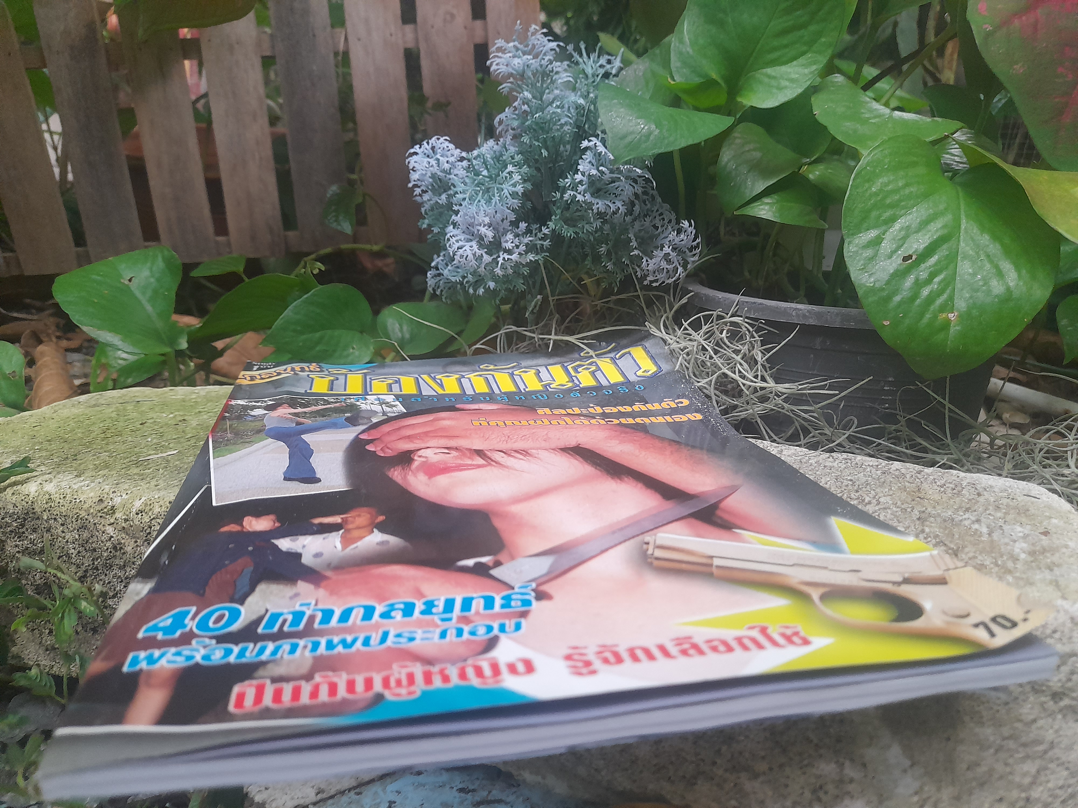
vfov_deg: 54.9
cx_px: 539
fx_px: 779
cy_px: 404
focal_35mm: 25
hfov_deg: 69.4
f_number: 2
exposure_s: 1/50
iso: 400
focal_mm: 4.6
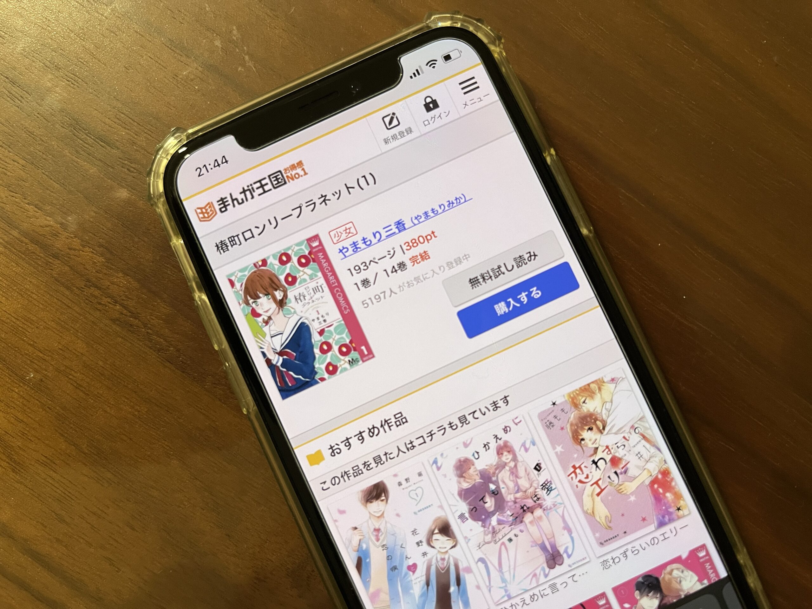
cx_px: 406
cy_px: 304
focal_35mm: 26
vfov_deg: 53.1
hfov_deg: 67.3
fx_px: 610
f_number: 1.6
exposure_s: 1/60
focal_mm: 5.1
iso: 320
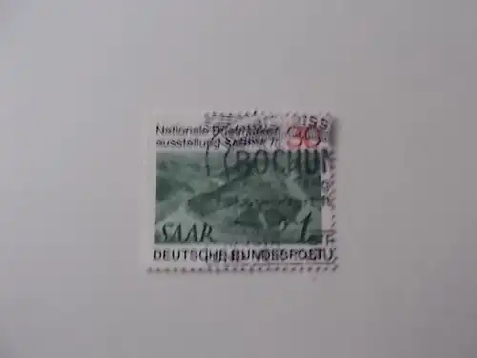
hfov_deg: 67.3
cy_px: 179
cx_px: 238
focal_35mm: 26
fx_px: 358
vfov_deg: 53.1
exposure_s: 1/4
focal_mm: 4.6
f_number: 3.2
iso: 200
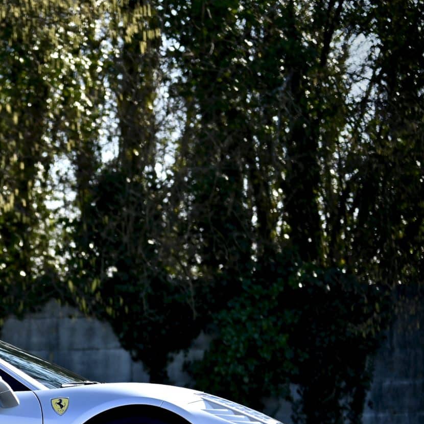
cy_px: 428
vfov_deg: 13.1
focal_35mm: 131
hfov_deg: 12.9
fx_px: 1815
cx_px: -131
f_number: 1.8
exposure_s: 1/2500
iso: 100
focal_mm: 50
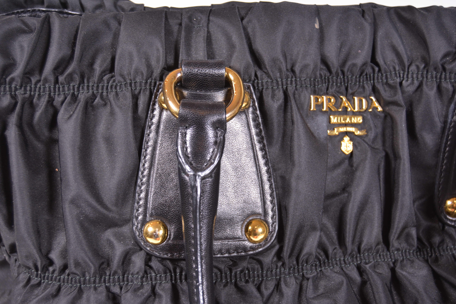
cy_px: 152
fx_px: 589
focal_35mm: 46
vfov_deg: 28.9
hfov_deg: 42.3
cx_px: 228
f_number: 4.2
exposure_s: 1/60
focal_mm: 31
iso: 400
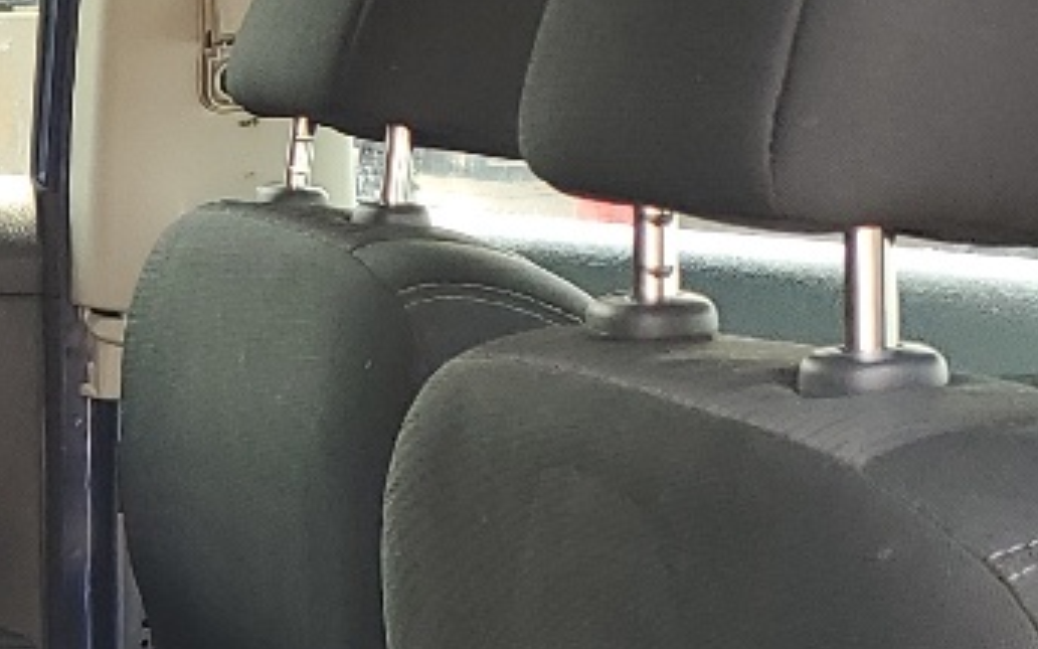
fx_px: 3621
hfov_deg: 14.7
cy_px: 900
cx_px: -712
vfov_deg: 10.0
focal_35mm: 128
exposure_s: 1/169
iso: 50
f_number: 1.5
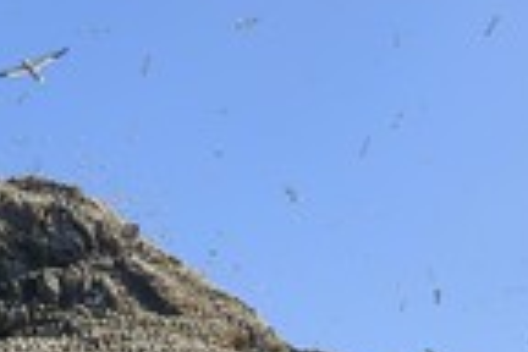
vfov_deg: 19.1
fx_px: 1027
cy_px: 326
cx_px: 381
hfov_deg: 28.5
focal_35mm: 70
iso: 400
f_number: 8
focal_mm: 24
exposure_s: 1/1600
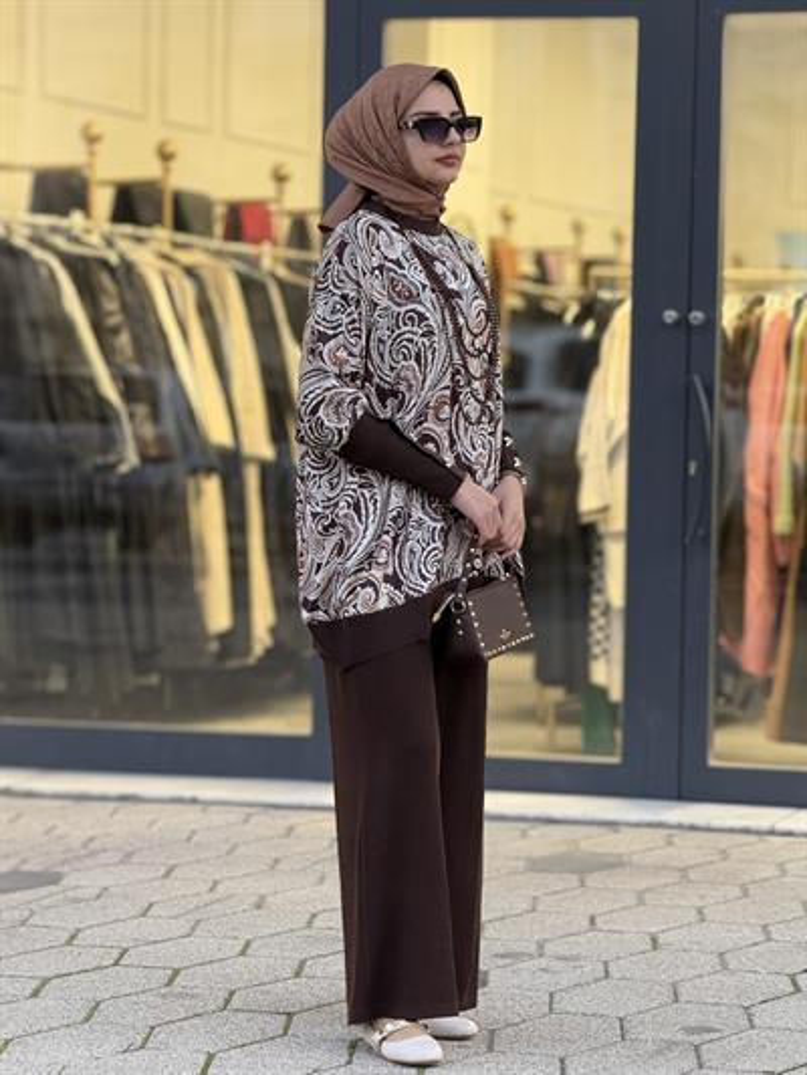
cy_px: 538
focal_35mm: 120
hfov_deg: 12.4
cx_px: 404
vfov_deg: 16.4
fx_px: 3729
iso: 400
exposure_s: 1/100
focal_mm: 15.66
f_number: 2.8
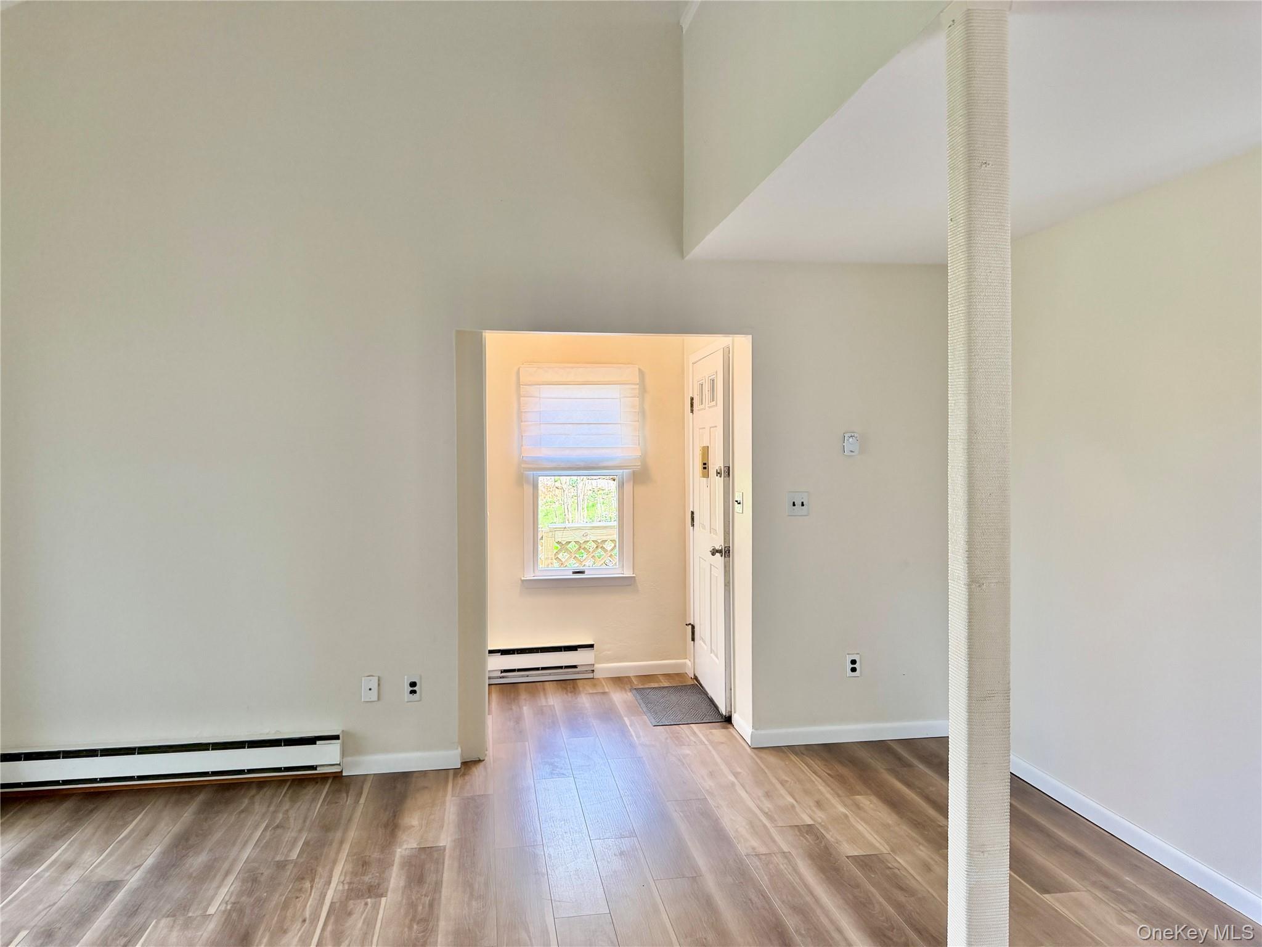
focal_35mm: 24
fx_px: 875
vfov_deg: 56.8
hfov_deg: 71.6
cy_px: 474
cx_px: 631
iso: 200
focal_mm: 6.76
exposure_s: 1/152
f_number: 1.78
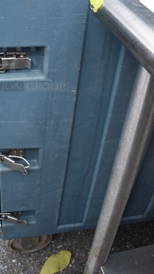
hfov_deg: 26.9
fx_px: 312
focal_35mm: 43
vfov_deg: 45.7
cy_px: 68
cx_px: 19
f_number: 5.6
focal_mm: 18
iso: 250
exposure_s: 1/125
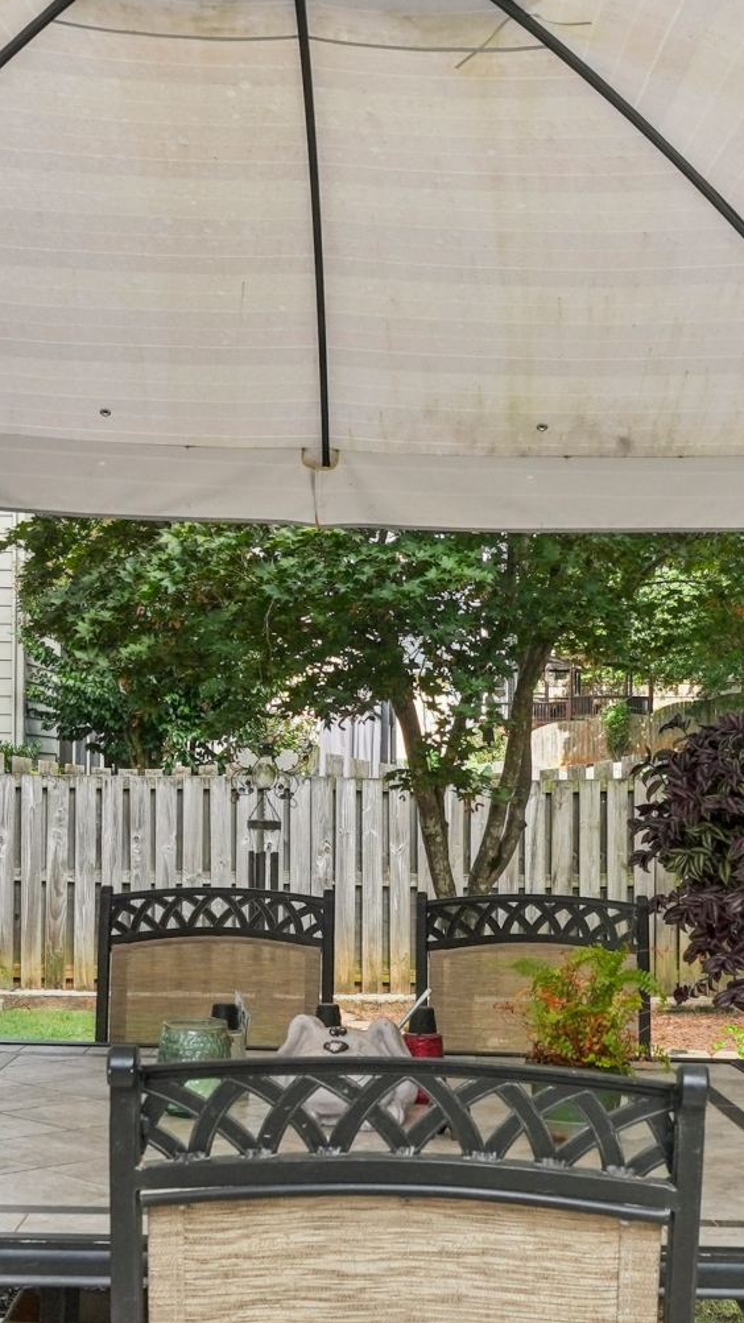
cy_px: 929
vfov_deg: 41.4
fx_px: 1715
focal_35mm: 49
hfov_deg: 24.4
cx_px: 437
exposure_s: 1/200
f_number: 8
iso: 320
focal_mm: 15.6
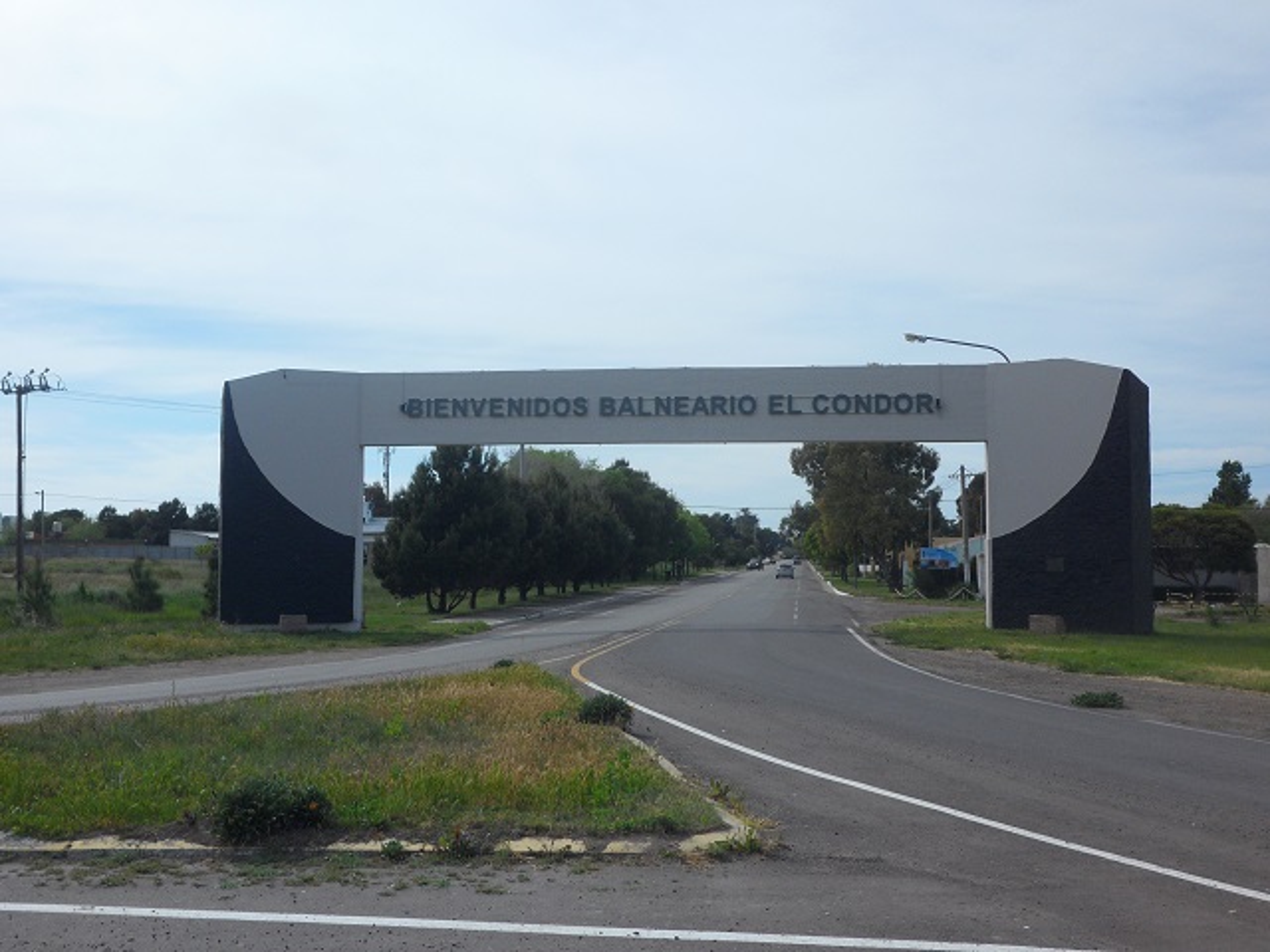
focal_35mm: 37
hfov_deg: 50.1
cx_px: 635
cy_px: 476
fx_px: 1357
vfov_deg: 38.7
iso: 80
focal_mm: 6.6
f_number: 10.1
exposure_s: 1/180
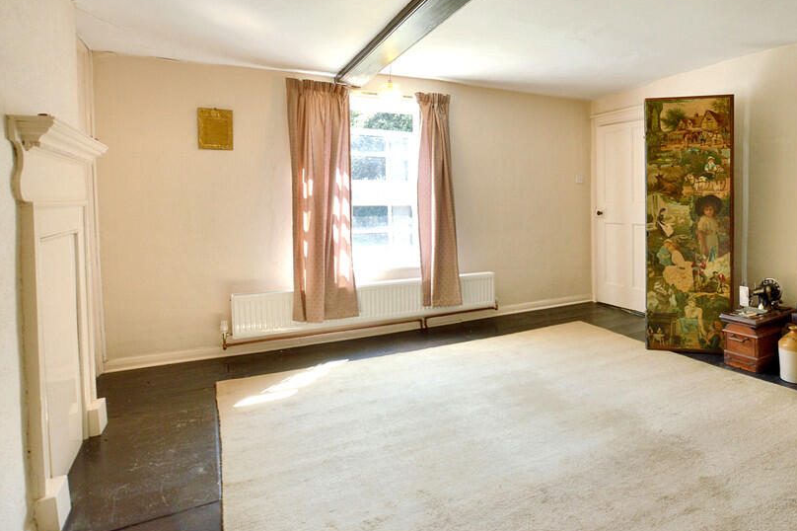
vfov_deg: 64.3
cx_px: 503
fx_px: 420
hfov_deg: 85.1
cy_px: 298
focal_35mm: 19
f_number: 8
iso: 220
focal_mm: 10
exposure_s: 1/15
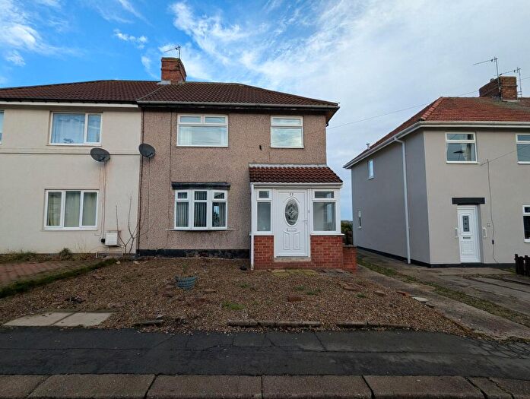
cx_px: 265
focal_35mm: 16
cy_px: 200
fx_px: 245
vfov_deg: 78.3
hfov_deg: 94.4
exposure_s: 1/441
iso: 50
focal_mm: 2.35
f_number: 2.2
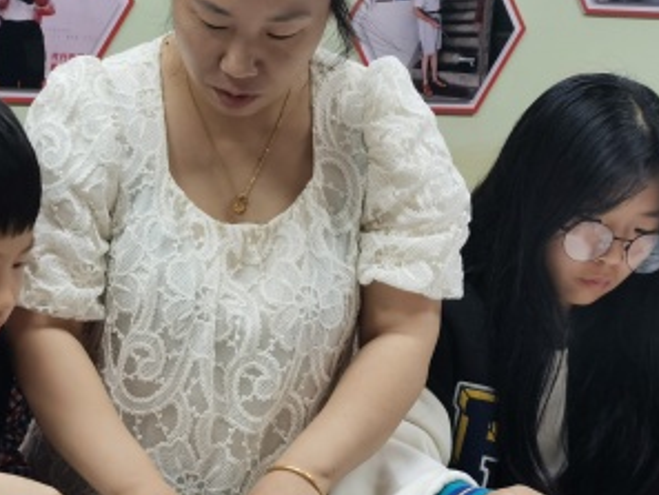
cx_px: 124
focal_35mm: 107
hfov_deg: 18.2
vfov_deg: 13.8
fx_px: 2038
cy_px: 215
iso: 100
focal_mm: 5.56
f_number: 1.6
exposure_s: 1/100
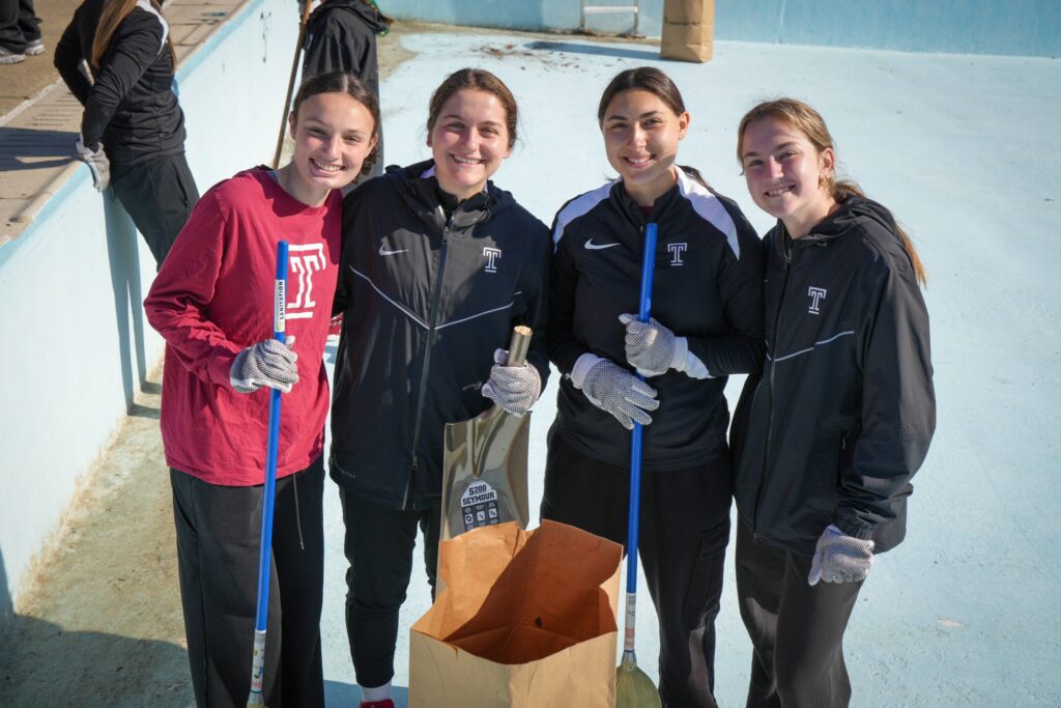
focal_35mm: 44
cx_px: 530
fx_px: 1282
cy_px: 354
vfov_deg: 30.9
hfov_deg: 45.0
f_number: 4.5
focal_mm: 29
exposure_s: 1/1000
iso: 100
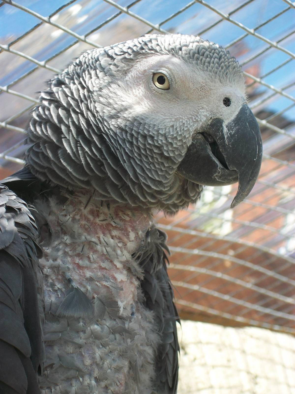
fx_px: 1091
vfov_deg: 20.4
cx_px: 148
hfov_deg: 15.4
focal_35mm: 96
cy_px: 197
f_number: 5.2
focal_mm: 17.1
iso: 80
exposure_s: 1/250
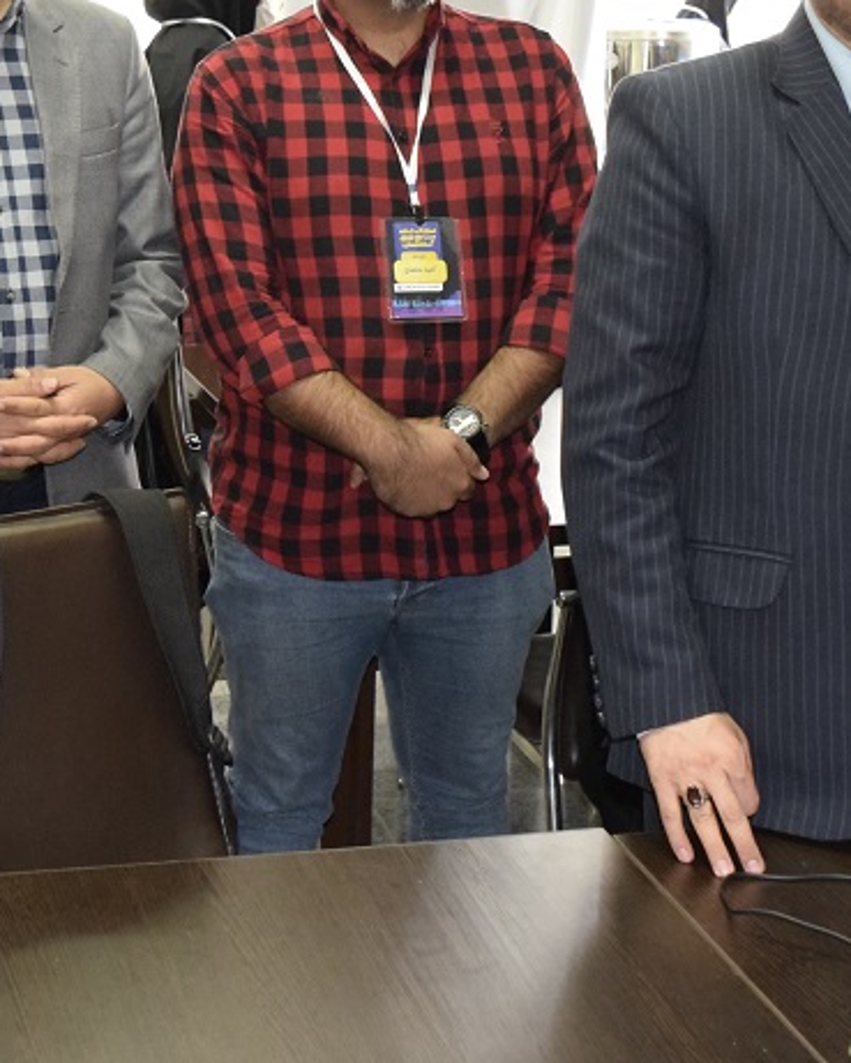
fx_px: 2077
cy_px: 330
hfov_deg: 23.0
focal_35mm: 66
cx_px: 270
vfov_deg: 28.5
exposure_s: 1/80
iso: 2500
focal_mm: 18
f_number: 4
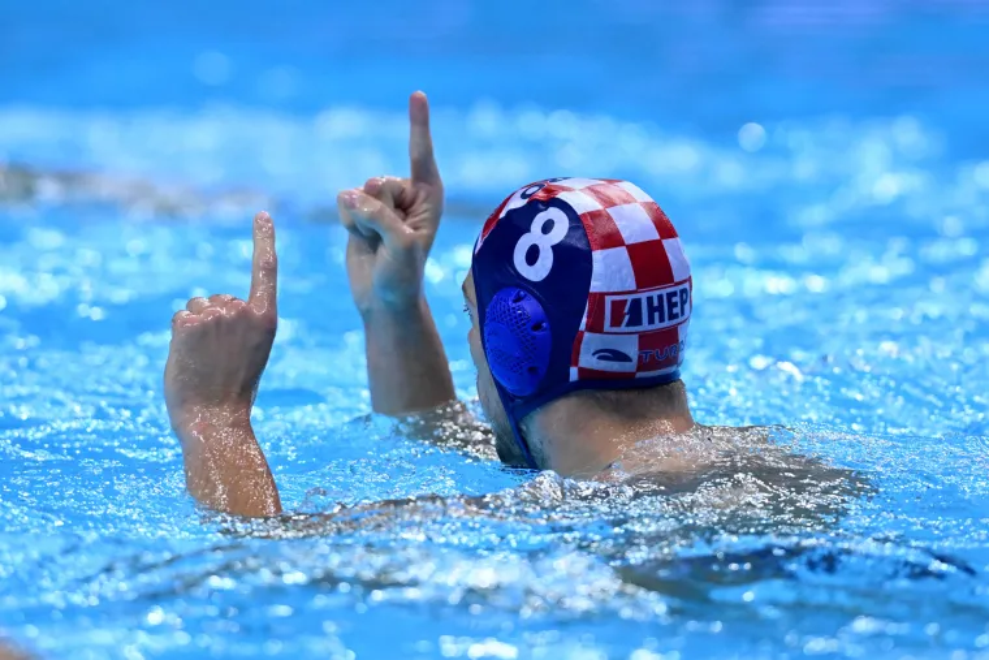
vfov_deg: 3.4
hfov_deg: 5.2
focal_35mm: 400
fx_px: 10990
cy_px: 330
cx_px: 494
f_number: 4
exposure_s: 1/4000
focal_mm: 400
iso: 4000
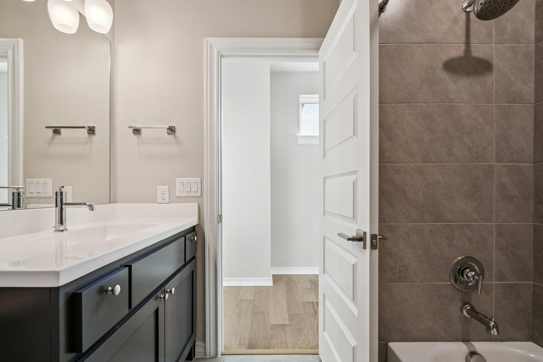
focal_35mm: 15
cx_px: 272
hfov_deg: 100.4
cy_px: 181
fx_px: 226
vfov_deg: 77.3
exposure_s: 1/60
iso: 400
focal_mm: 10
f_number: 8
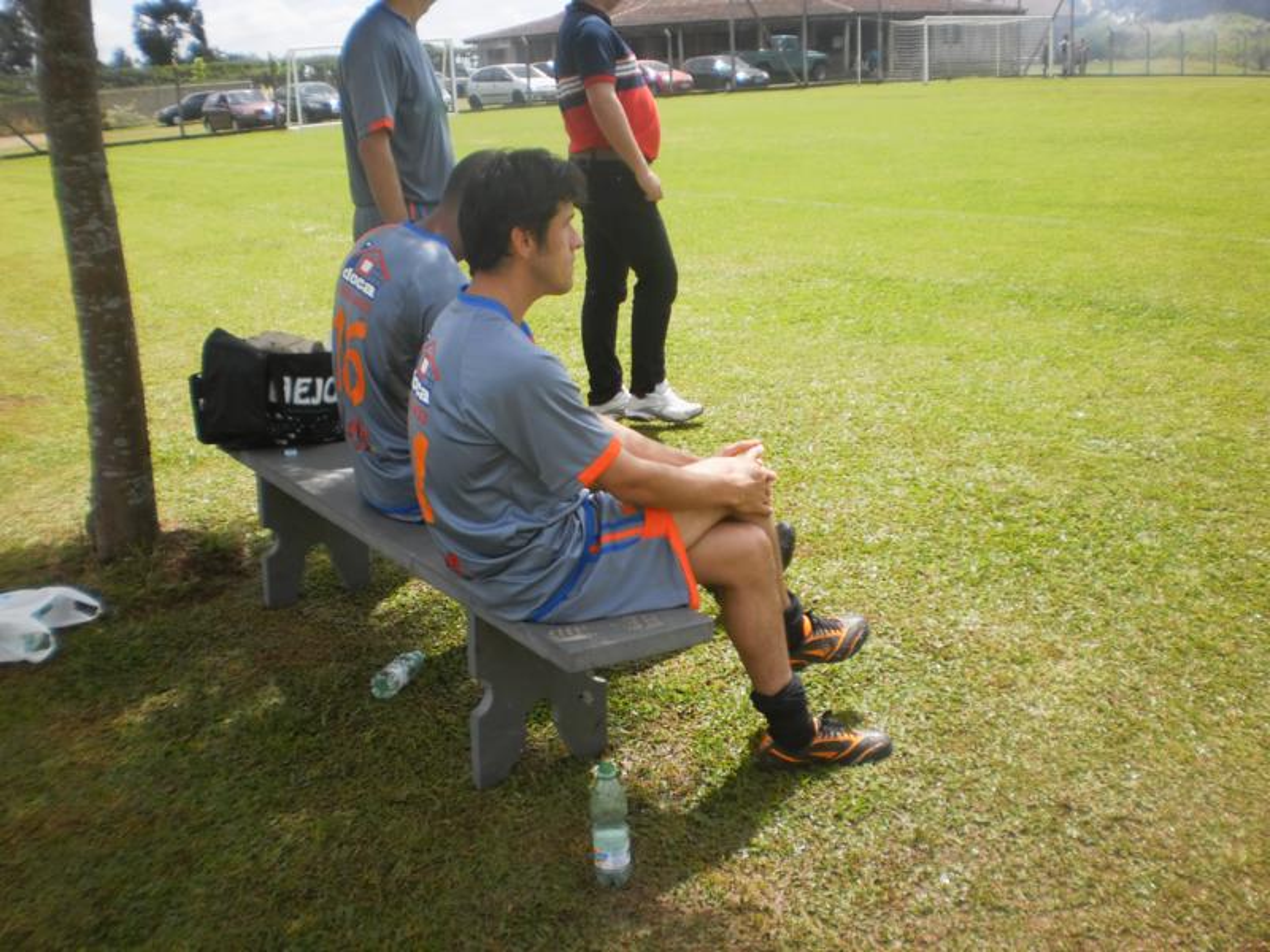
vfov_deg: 39.7
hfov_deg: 51.4
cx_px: 635
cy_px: 476
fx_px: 1321
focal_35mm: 36
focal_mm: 6.3
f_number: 3.1
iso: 100
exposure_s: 1/800
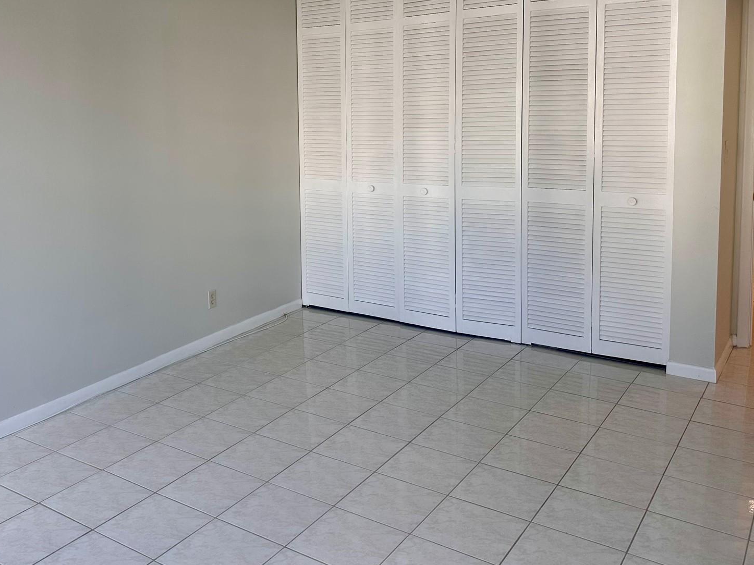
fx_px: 740
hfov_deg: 53.1
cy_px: 175
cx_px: 262
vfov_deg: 41.1
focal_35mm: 34
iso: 80
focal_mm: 6.86
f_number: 1.78
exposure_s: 1/120
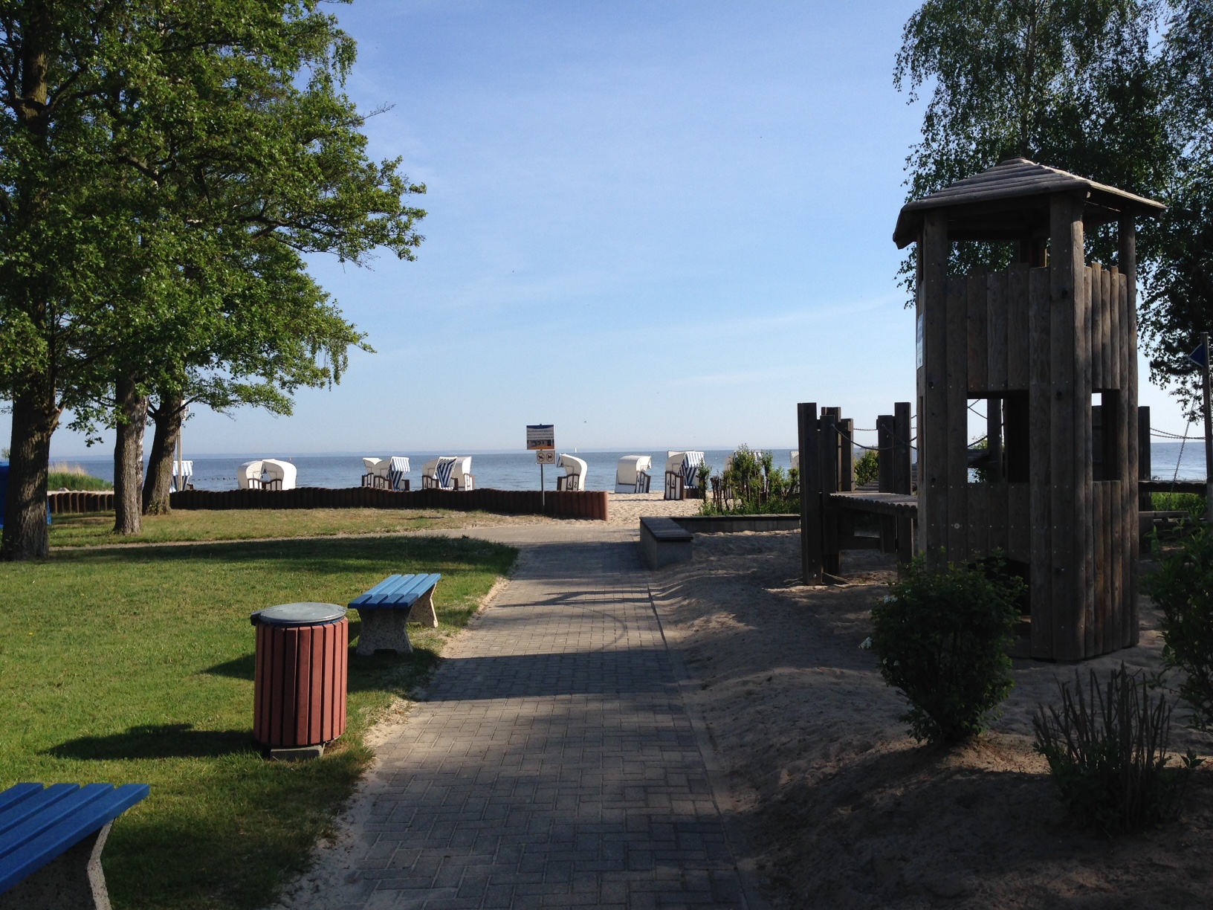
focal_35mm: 33
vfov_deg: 42.9
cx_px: 606
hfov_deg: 55.4
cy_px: 455
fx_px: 1156
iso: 50
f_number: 2.4
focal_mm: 4.12
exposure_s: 1/1642
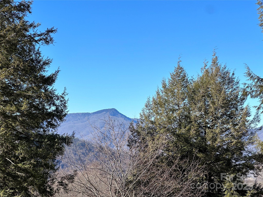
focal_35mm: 77
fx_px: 585
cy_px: 98
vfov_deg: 19.1
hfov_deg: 25.3
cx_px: 132
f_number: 2.8
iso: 32
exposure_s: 1/536
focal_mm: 9
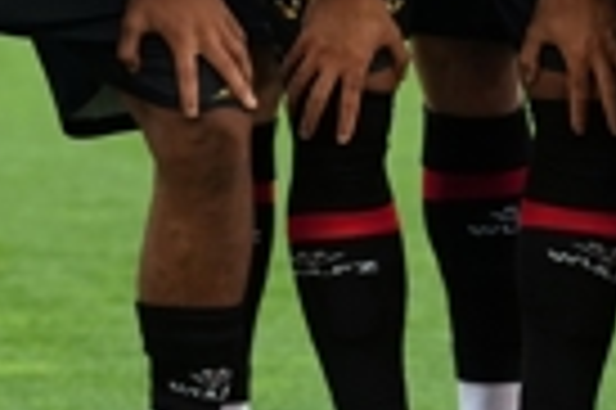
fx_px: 13980
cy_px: -367
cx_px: 612
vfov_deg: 1.7
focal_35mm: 818
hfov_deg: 2.5
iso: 800
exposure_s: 1/2000
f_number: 2.8
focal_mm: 140
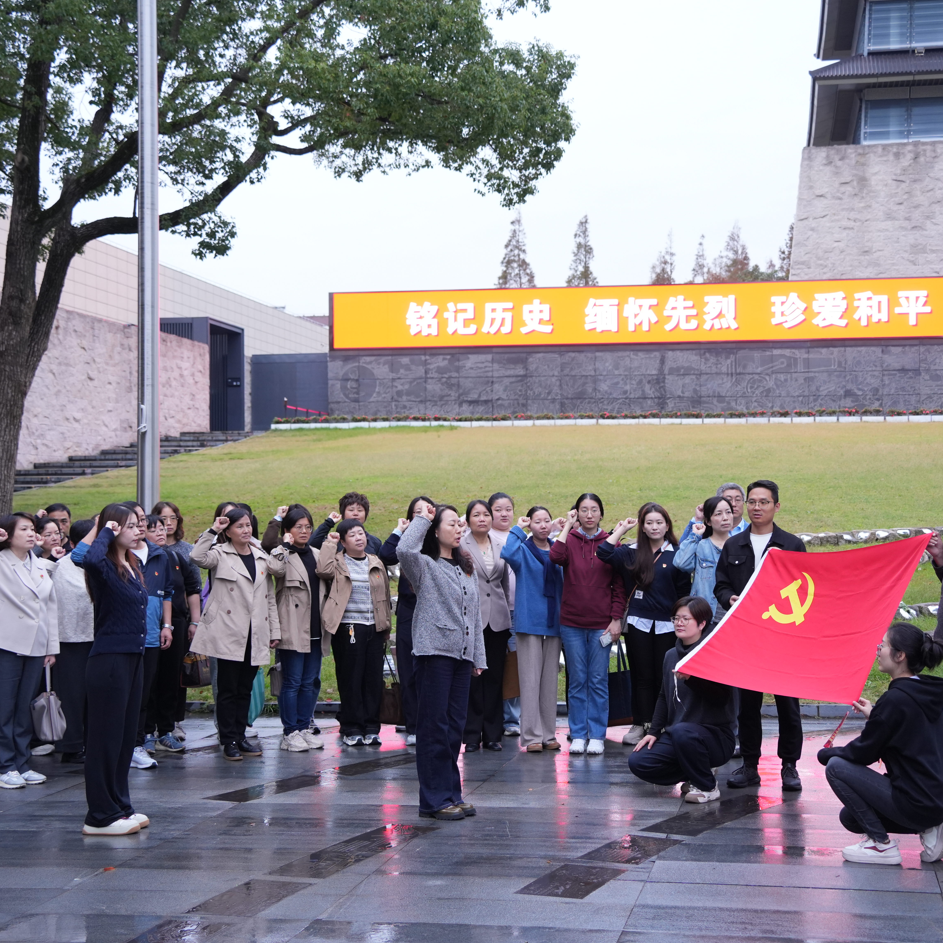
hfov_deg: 32.8
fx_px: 1603
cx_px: 516
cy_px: 473
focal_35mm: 52
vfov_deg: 32.8
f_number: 4
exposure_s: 1/100
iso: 1000
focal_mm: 40
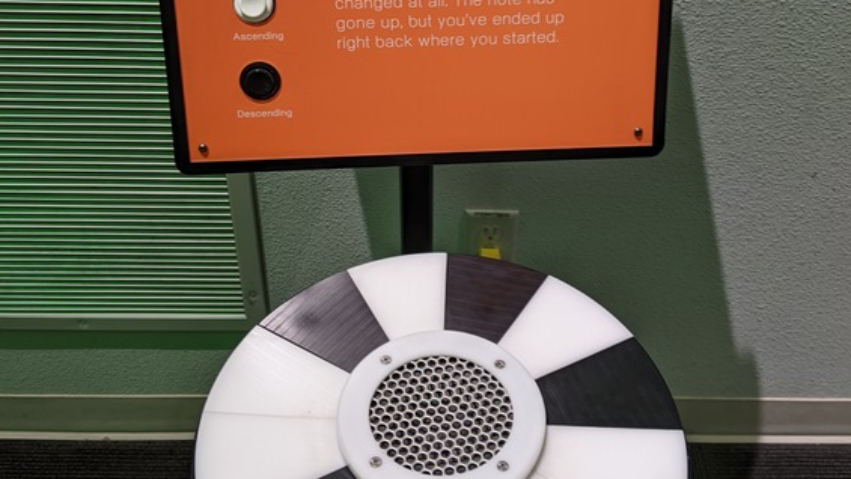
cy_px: 110
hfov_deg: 50.5
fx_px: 903
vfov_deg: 29.2
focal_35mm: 40
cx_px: 422
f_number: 1.8
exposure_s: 1/24
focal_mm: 4.44
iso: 56
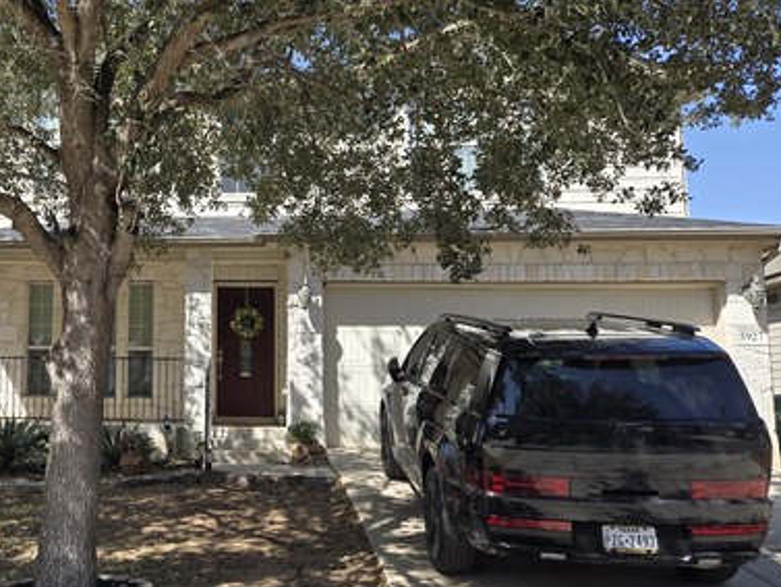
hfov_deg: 45.2
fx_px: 880
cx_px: 145
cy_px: 299
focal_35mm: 39
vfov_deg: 36.8
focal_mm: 5.4
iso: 25
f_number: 1.8
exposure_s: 1/845
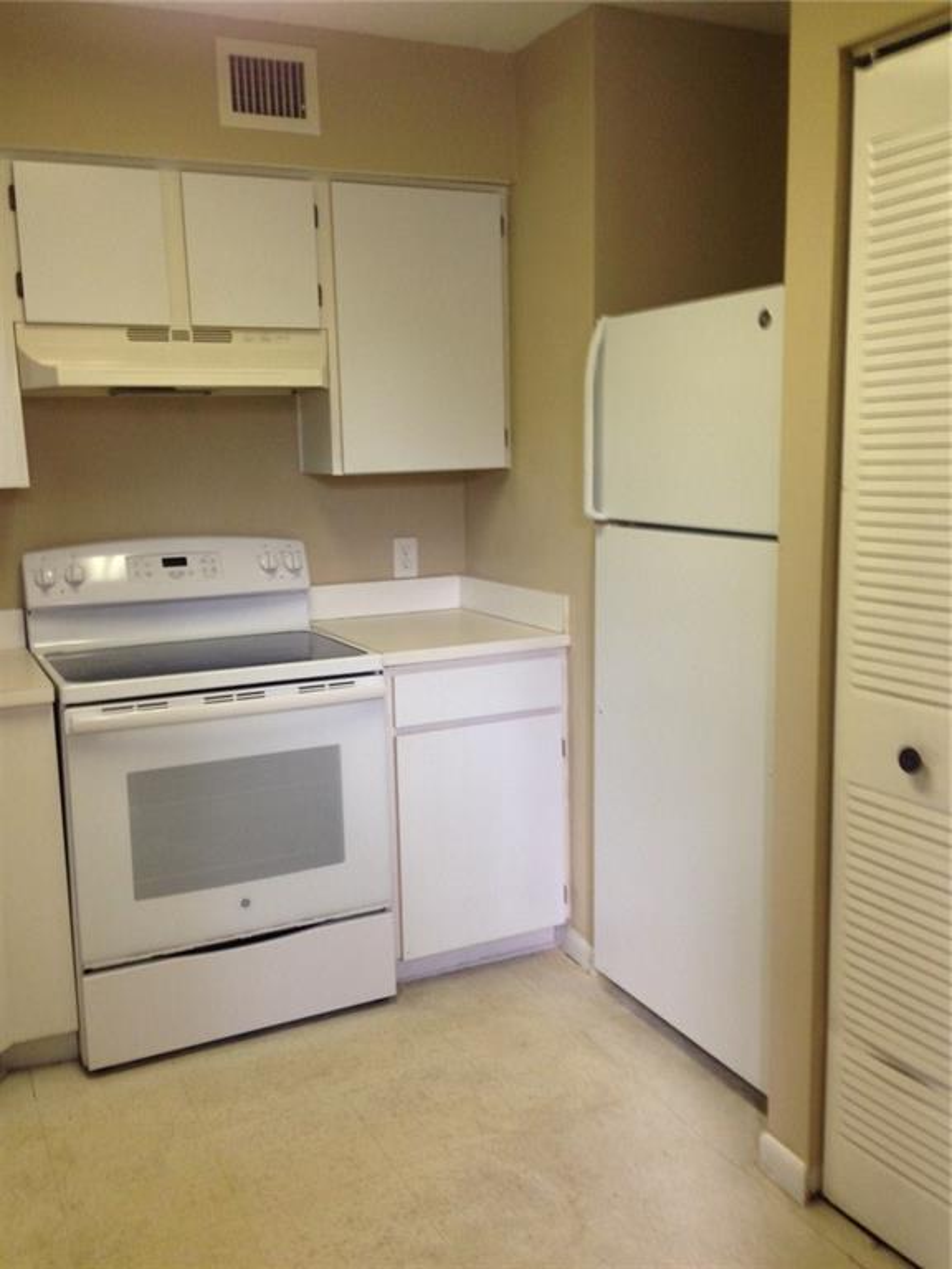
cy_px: 634
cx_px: 476
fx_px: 1210
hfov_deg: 42.9
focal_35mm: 33
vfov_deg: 55.4
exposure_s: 1/20
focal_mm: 4.12
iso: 80
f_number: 2.4
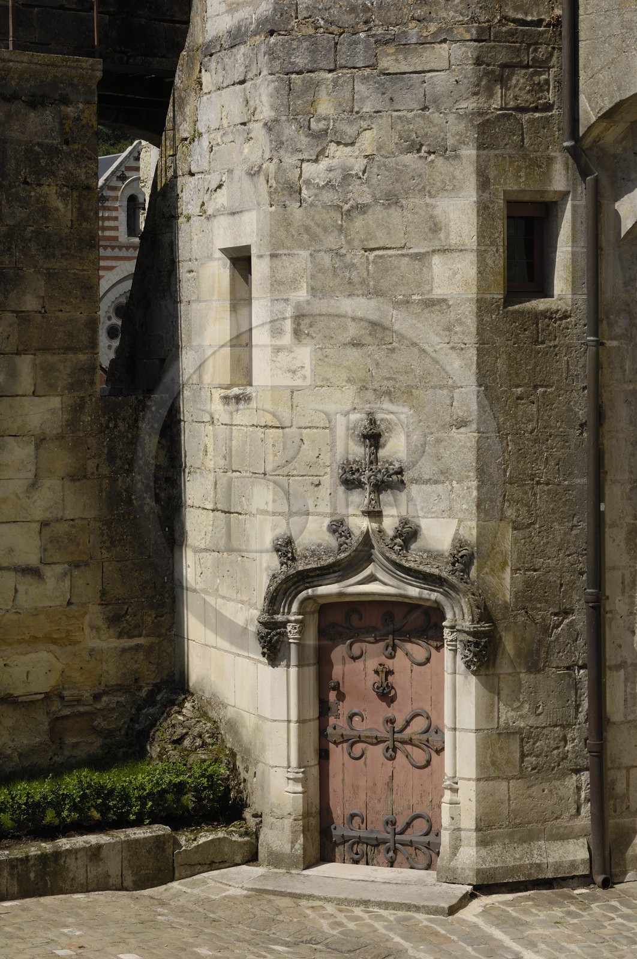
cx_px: 318
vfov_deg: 22.7
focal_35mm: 90
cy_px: 480
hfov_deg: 15.1
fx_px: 2396
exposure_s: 1/160
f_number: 12
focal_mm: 60
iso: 100
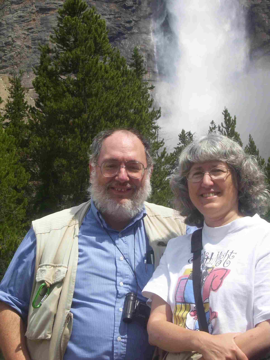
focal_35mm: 102
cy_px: 180
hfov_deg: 14.5
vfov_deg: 19.3
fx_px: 1061
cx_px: 135
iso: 80
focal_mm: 16.8
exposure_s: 1/250
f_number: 8
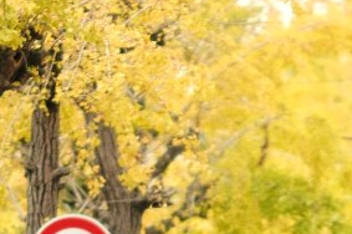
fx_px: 9327
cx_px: 358
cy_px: 492
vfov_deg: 1.4
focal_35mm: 955
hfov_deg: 2.2
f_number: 2
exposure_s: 1/900
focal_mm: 90
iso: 500
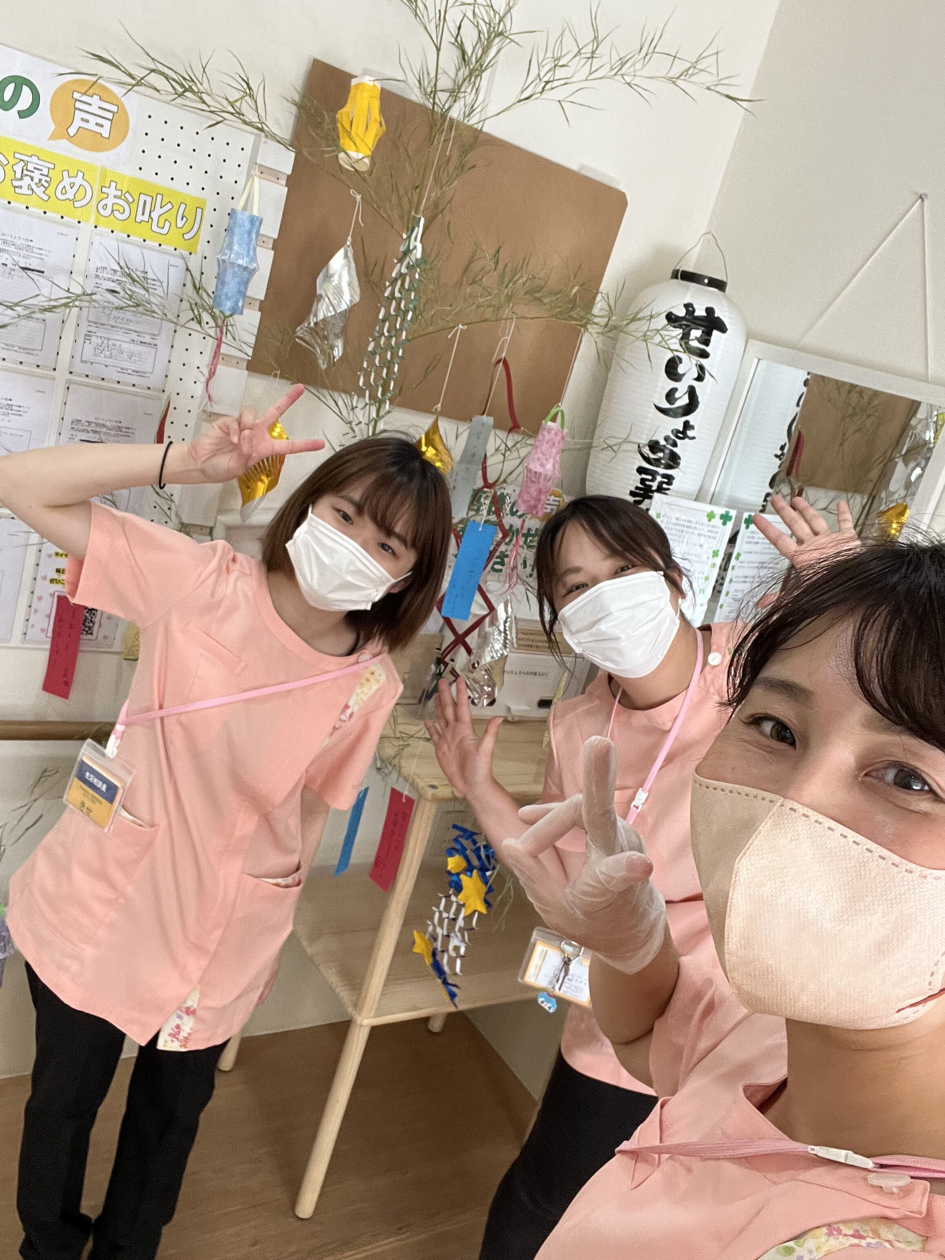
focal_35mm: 30
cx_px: 472
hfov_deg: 46.8
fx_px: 1092
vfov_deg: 60.0
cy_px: 630
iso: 125
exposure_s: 1/60
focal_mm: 2.7
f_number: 2.2
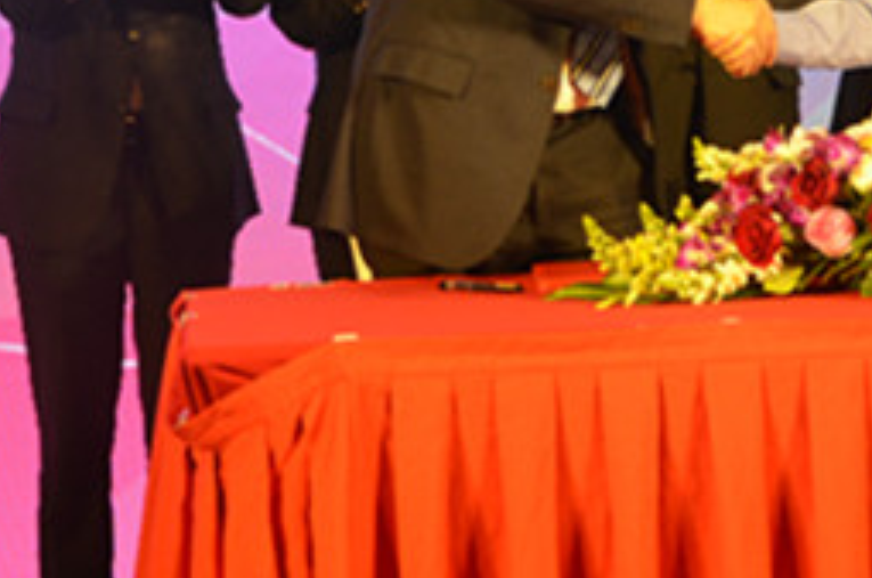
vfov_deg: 12.9
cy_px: 48
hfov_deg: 19.0
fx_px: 2539
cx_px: 860
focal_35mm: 105
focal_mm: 30
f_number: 5
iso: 400
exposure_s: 1/100
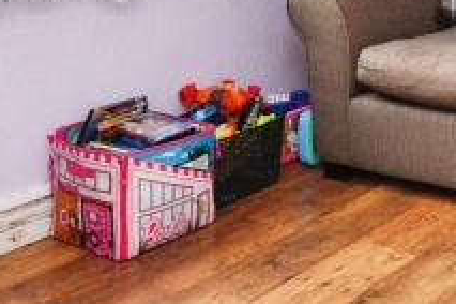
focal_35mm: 72
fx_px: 912
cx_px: 507
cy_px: -209
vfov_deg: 16.5
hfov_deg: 25.9
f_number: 10
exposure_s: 1/15
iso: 500
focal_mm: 15
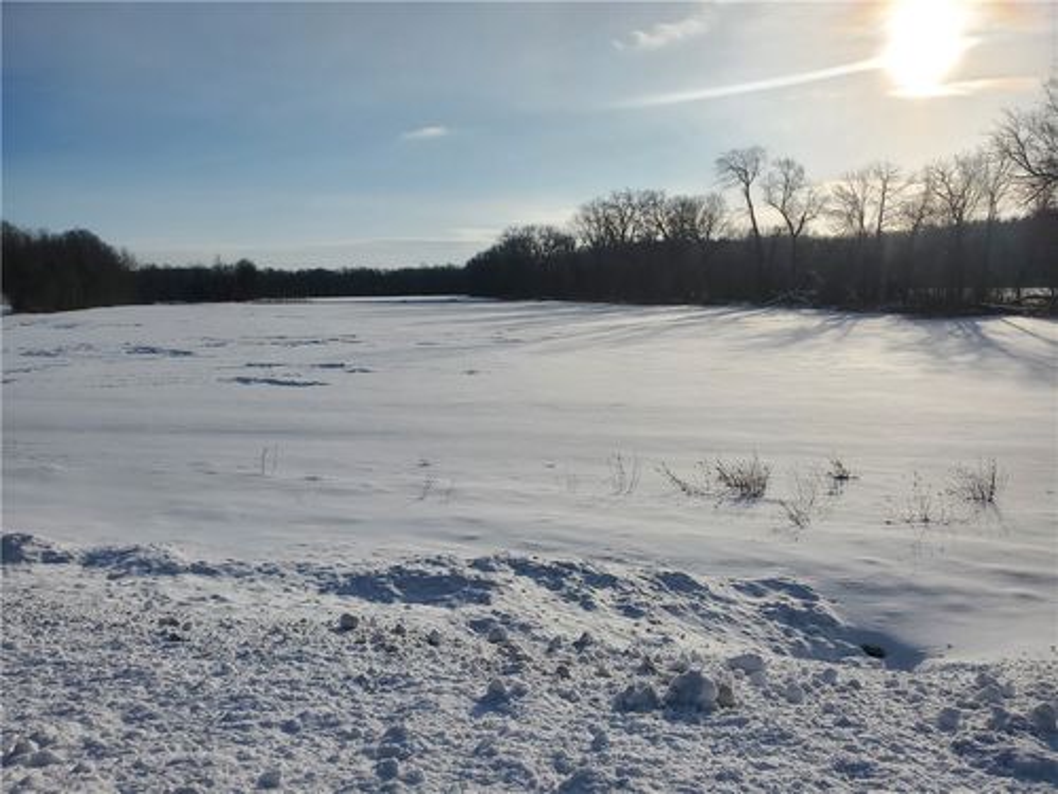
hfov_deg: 67.3
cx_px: 529
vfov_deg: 53.1
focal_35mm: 26
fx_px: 795
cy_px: 397
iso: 50
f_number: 2.4
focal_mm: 4.3
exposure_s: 1/4281
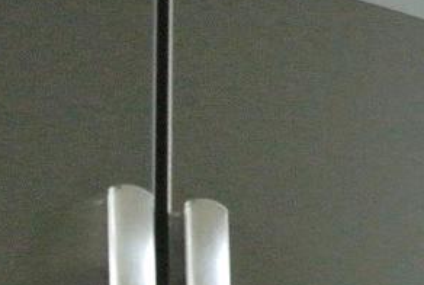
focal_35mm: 139
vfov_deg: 8.6
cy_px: 782
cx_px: 1297
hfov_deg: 10.3
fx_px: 1640
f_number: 4
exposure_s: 1/30
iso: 640
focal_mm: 8.1
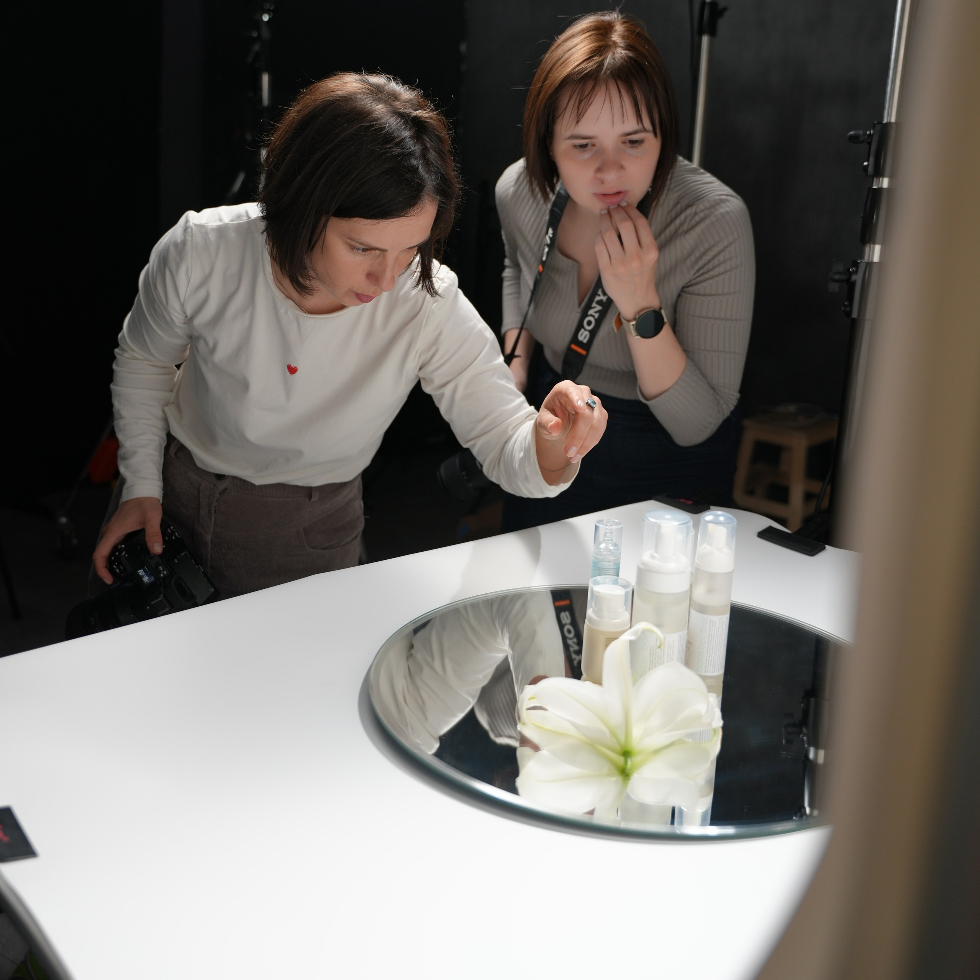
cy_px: 403
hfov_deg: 43.8
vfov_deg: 43.7
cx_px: 490
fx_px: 1218
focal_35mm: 38
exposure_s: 1/200
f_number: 2.8
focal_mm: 29.8
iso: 250
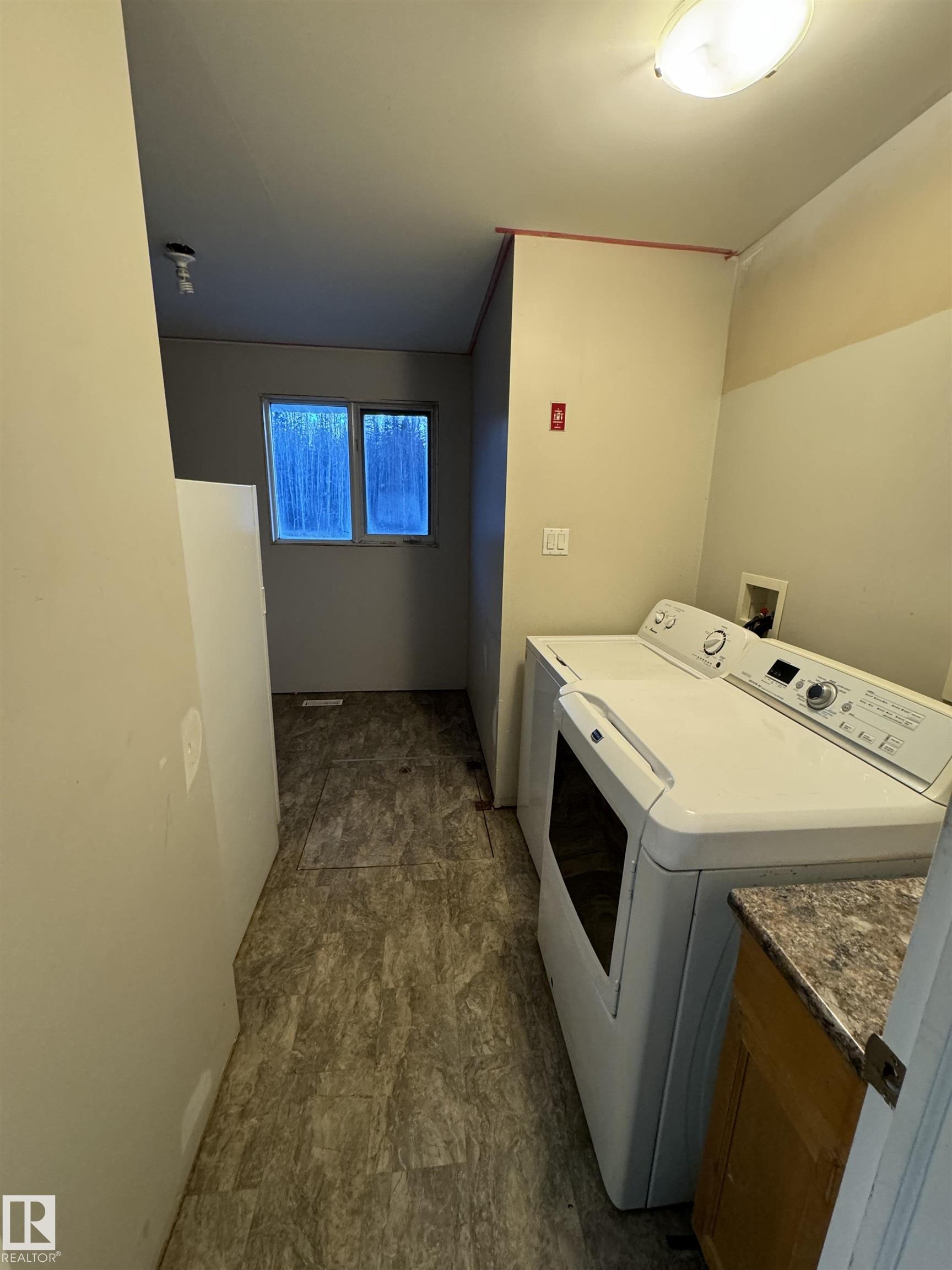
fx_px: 513
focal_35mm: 14
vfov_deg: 102.1
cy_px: 635
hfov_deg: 85.7
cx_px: 476
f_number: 2.2
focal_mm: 2.22
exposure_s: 1/60
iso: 320
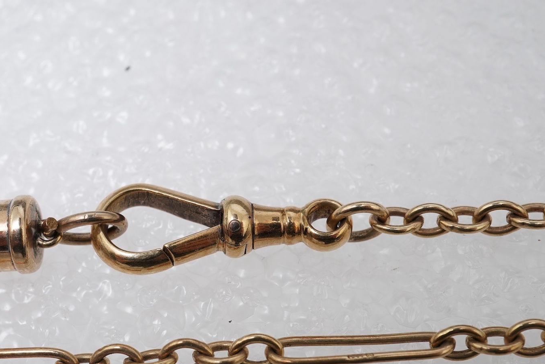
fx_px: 908
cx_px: 194
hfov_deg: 33.2
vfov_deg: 22.6
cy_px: 236
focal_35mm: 60
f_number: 18
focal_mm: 30
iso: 400
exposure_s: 1/125
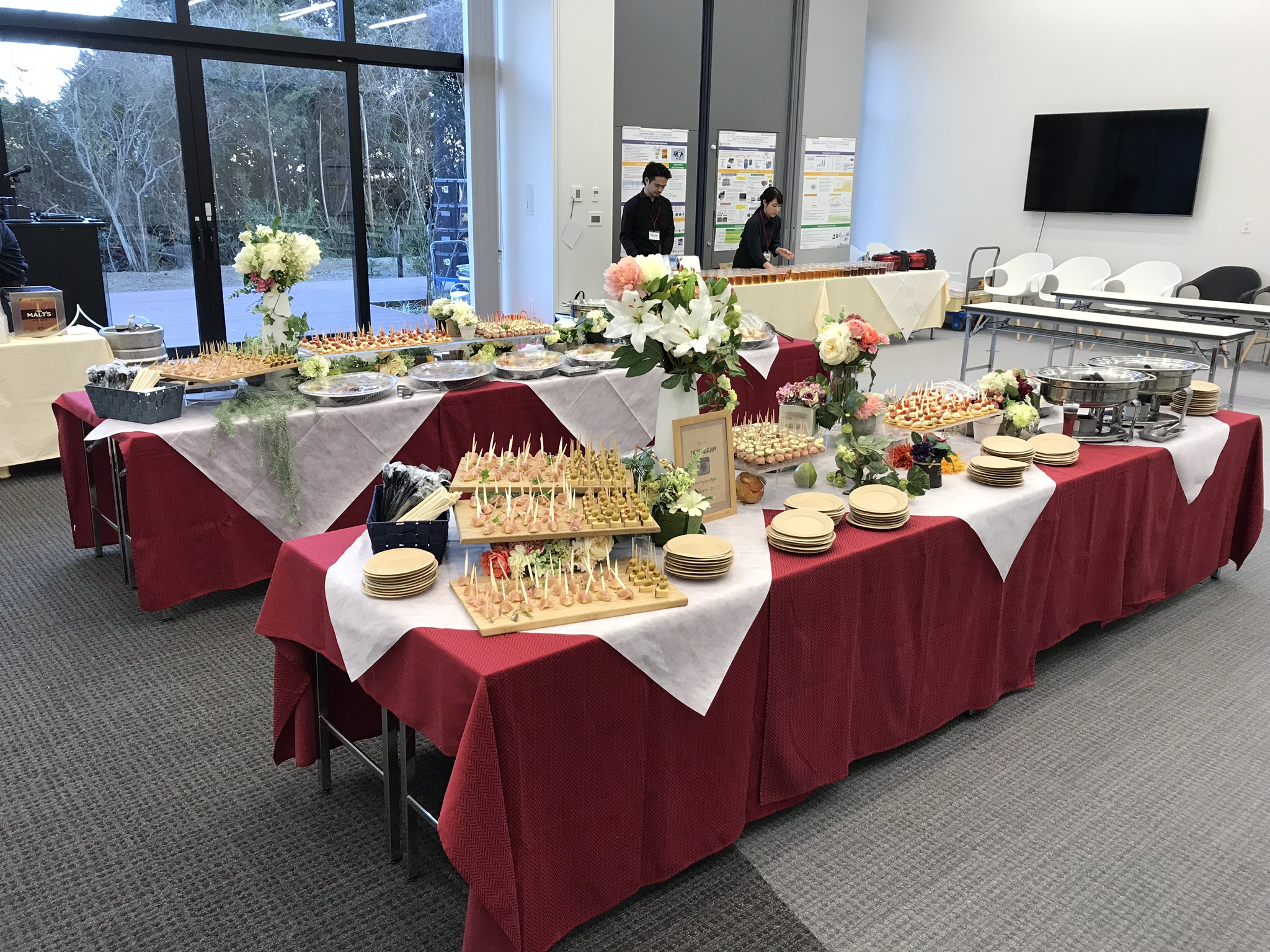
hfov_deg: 63.4
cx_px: 635
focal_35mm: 28
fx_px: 1027
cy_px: 476
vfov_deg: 49.7
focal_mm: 3.99
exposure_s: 1/40
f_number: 1.8
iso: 25
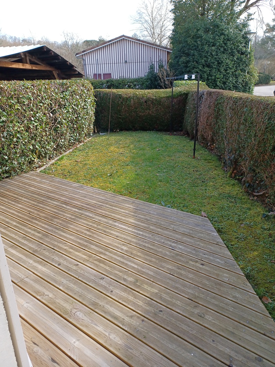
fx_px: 265
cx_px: 138
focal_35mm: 25
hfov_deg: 54.9
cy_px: 184
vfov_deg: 69.4
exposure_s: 1/121
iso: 32
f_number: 1.8
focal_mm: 4.6
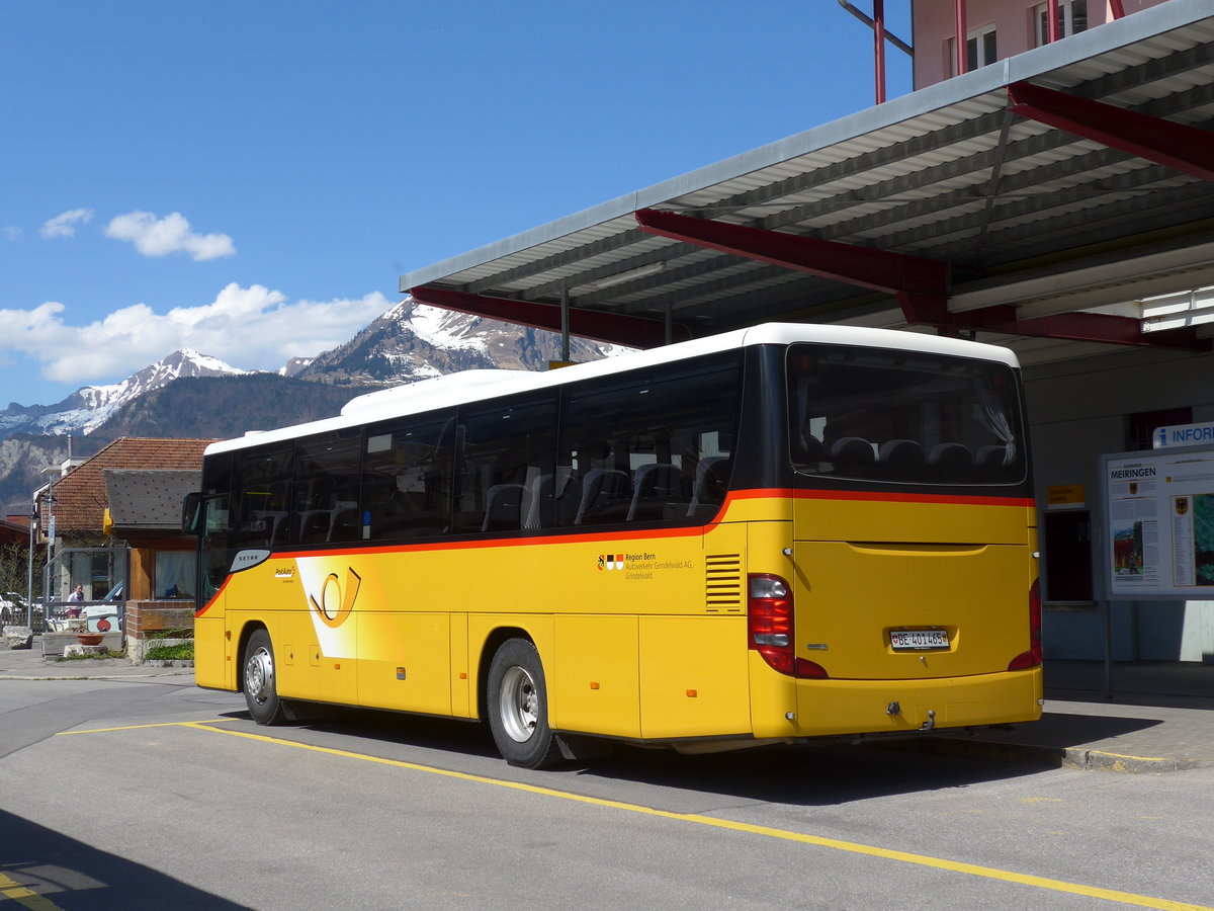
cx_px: 607
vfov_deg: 29.7
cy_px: 456
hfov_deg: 38.9
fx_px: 1718
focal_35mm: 49
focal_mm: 10.1
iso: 80
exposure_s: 1/1600
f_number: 3.2
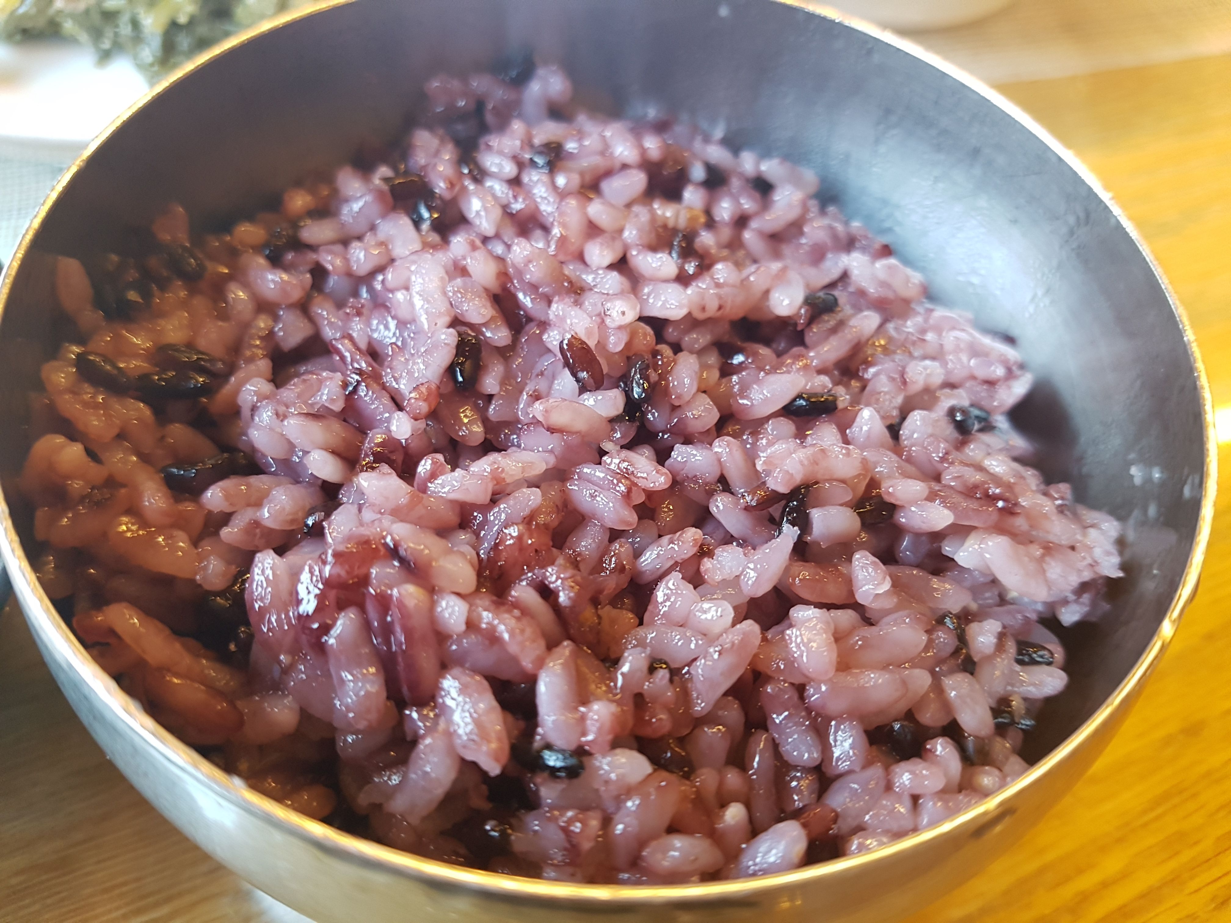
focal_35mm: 26
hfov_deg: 67.3
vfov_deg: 53.1
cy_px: 462
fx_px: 925
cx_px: 616
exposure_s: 1/60
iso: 250
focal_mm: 4.2
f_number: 1.7
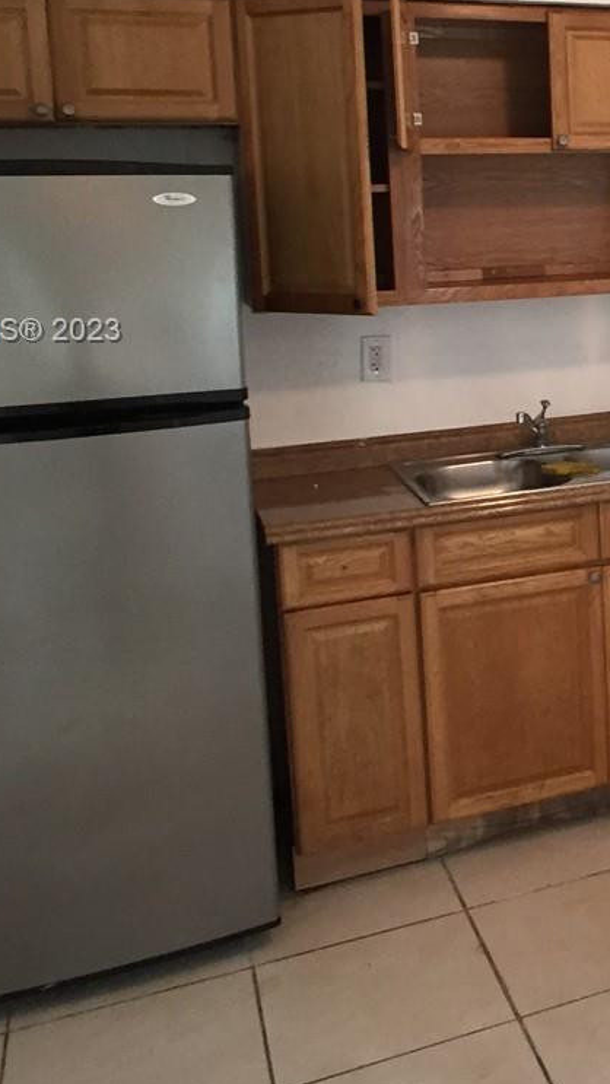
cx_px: 822
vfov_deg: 30.7
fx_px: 1955
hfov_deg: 16.6
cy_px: 333
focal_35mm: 68
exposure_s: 1/30
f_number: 2.2
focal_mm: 4.15
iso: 125
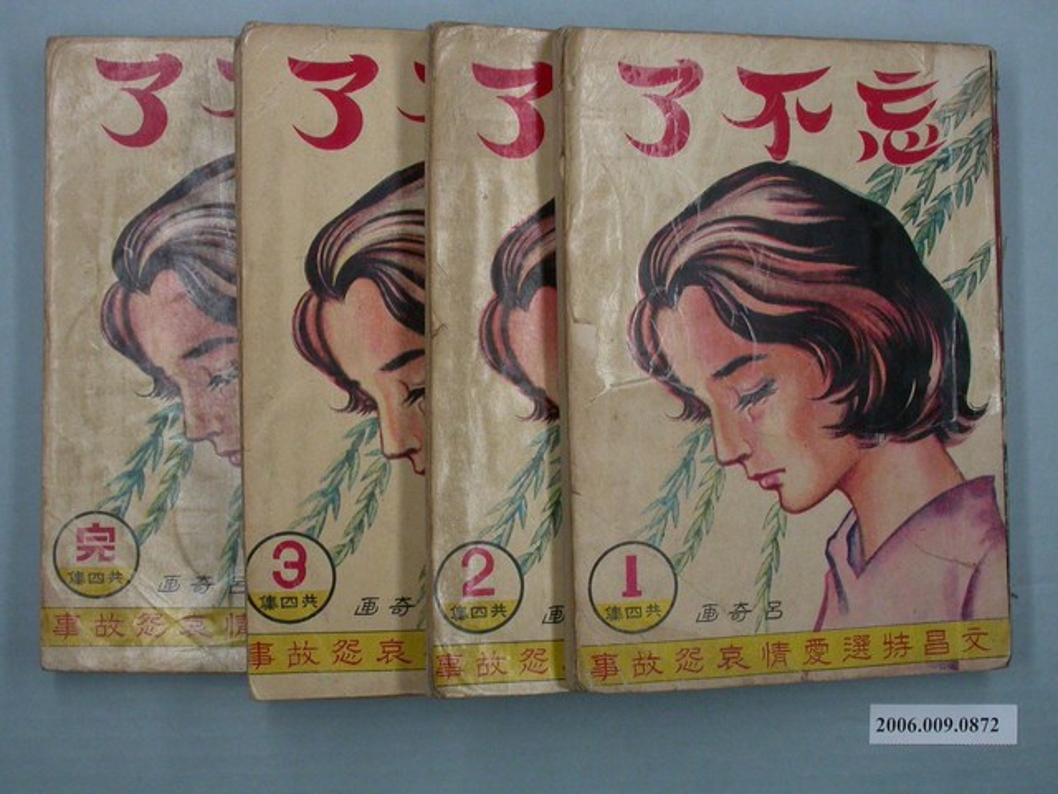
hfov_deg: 38.9
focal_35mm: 49
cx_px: 529
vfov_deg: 29.7
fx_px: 1498
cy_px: 397
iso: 200
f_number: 6.5
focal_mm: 10.2
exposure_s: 1/30
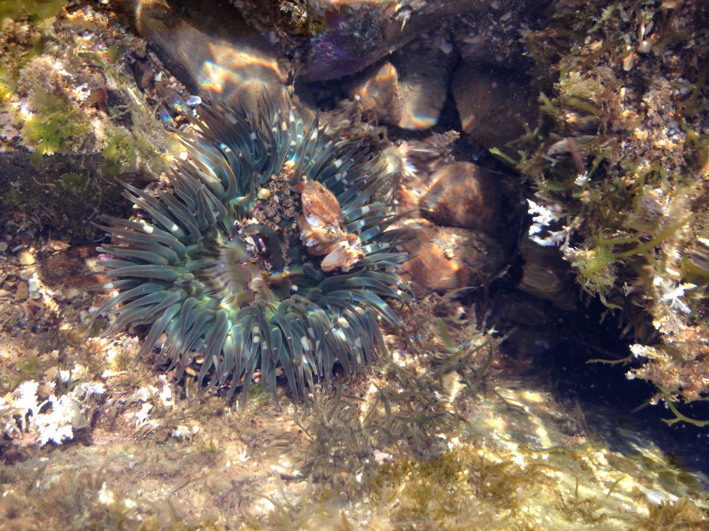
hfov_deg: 55.4
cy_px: 266
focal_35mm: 33
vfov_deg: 42.9
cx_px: 354
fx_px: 676
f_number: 2.4
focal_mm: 4.12
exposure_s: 1/188
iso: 50
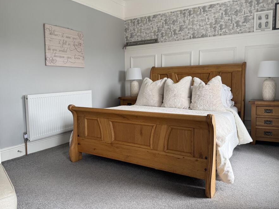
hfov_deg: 63.3
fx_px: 226
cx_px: 126
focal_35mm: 28
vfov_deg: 49.7
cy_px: 99
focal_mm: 6.76
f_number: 1.78
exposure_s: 1/149
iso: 100
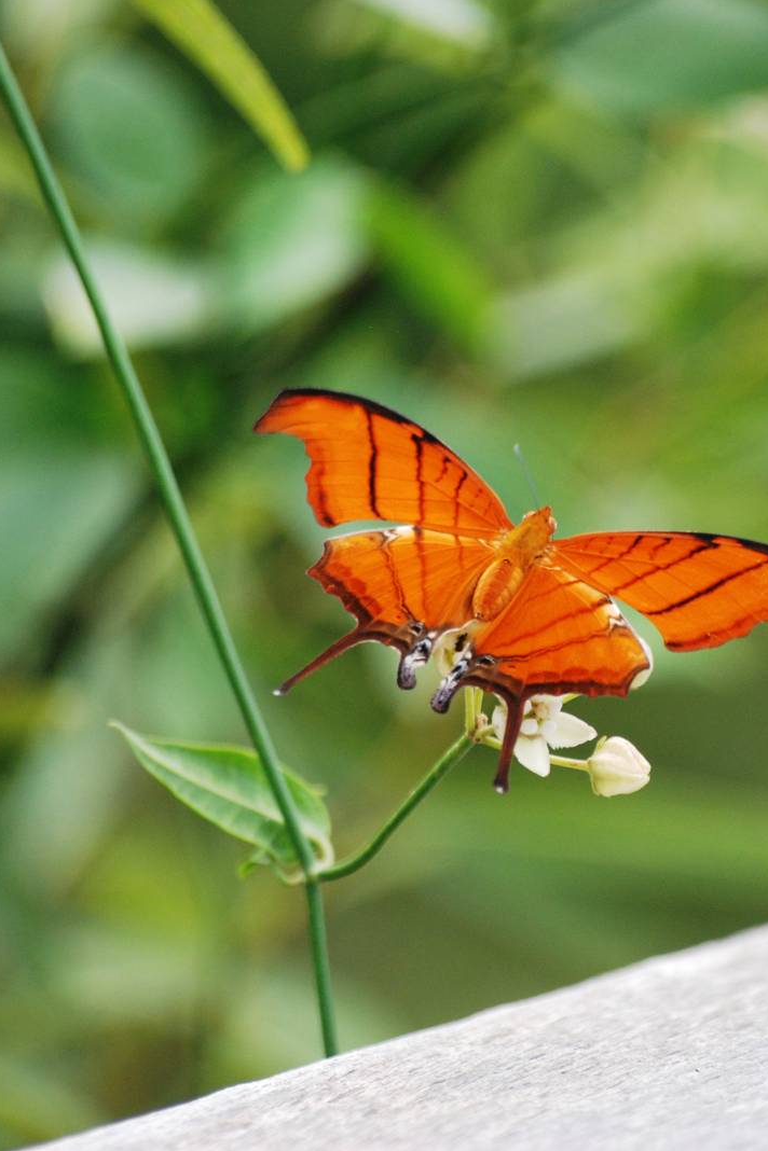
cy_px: 575
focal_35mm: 540
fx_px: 17279
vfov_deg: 3.8
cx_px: 598
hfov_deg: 2.5
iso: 400
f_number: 5.3
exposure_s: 1/250
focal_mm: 240
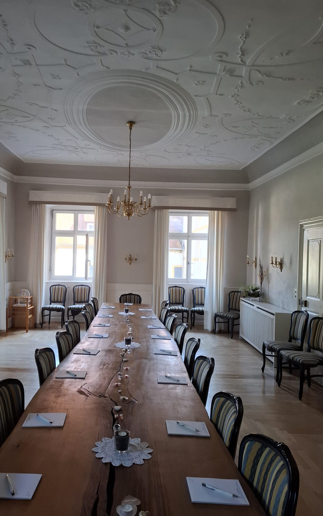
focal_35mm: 25
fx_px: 352
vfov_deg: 72.5
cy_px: 254
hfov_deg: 49.0
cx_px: 130
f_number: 1.8
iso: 250
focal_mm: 5.54
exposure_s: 1/100
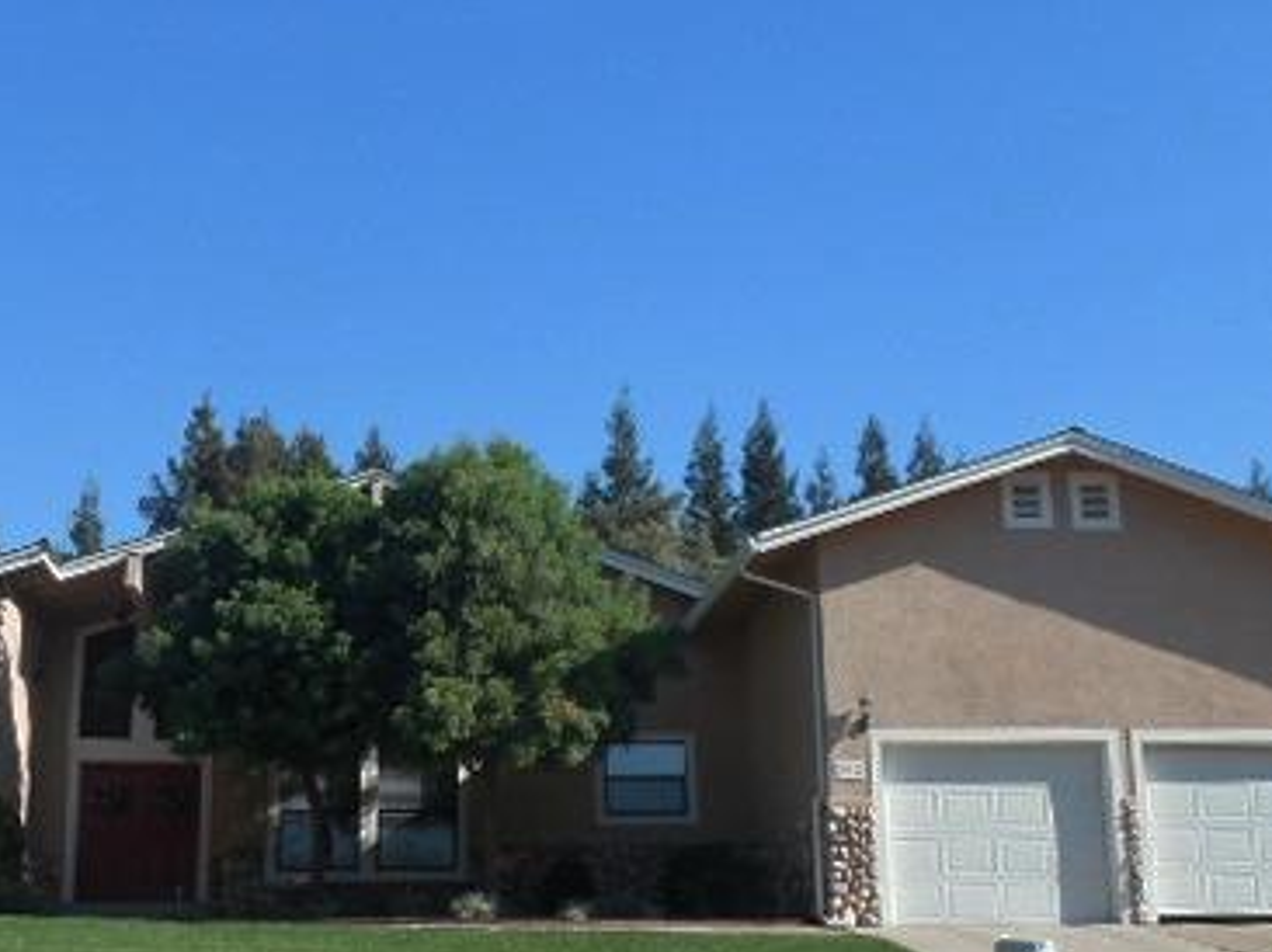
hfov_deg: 38.9
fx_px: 1799
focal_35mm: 49
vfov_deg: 29.6
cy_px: 497
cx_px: 546
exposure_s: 1/800
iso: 125
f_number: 3.5
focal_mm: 5
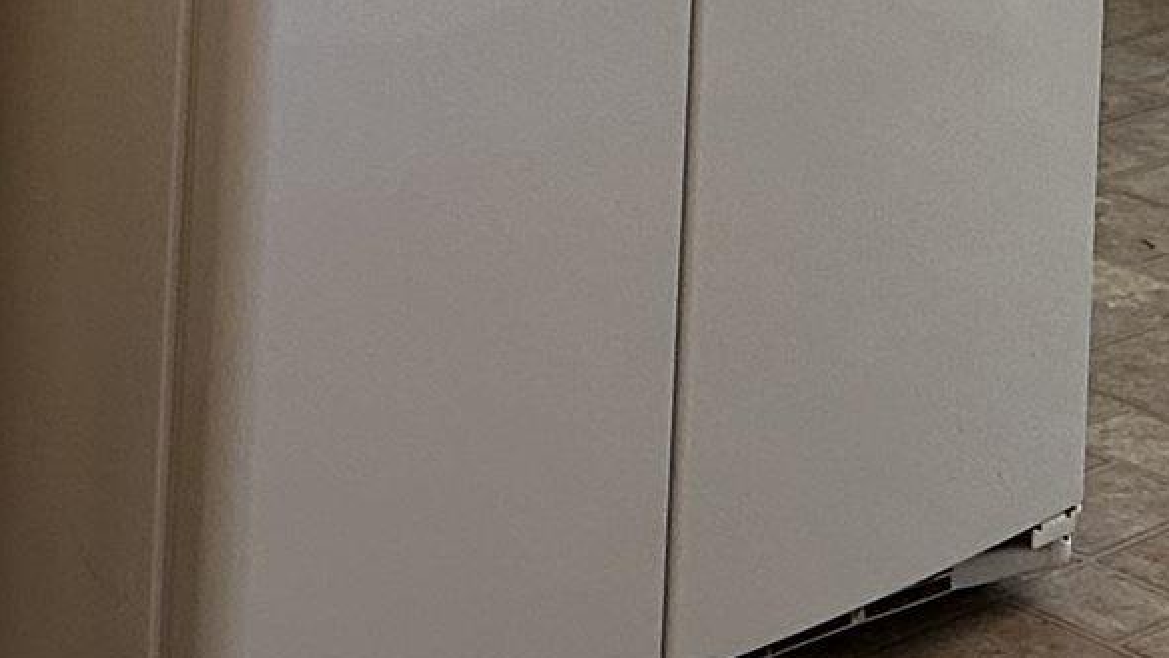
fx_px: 4248
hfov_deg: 15.7
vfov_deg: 8.0
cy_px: -1087
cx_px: 700
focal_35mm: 137
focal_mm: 6.86
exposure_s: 1/60
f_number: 1.78
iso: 320
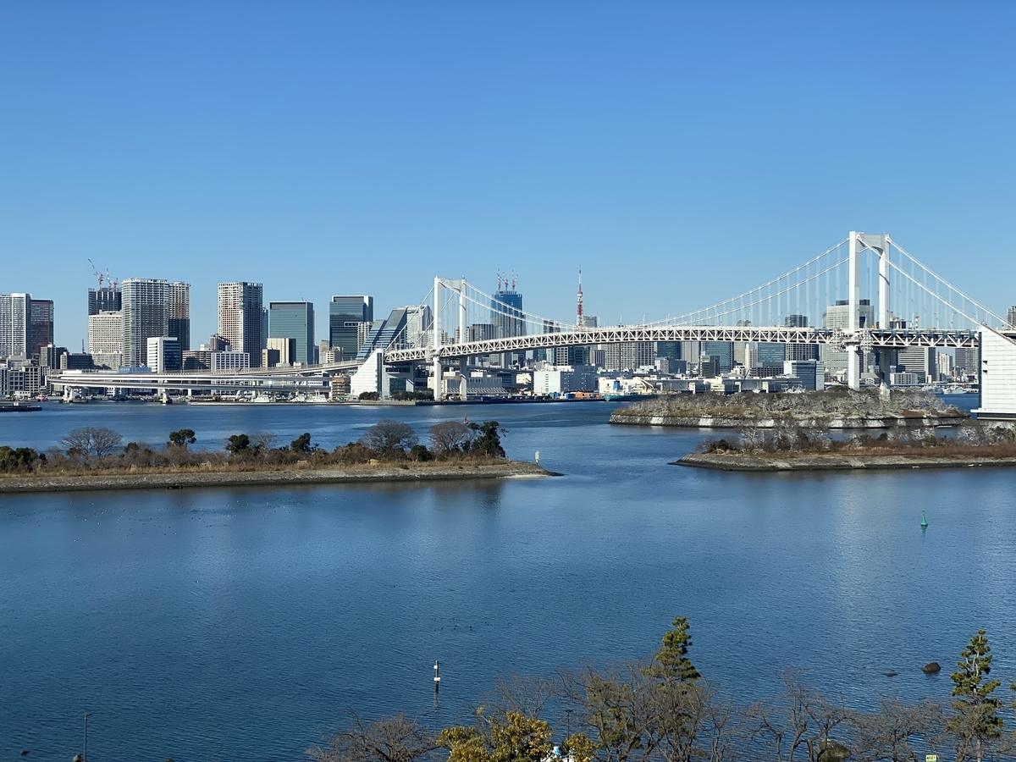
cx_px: 508
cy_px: 381
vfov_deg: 28.0
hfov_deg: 36.8
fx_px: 1526
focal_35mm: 52
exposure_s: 1/2519
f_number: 2
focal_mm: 6
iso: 20
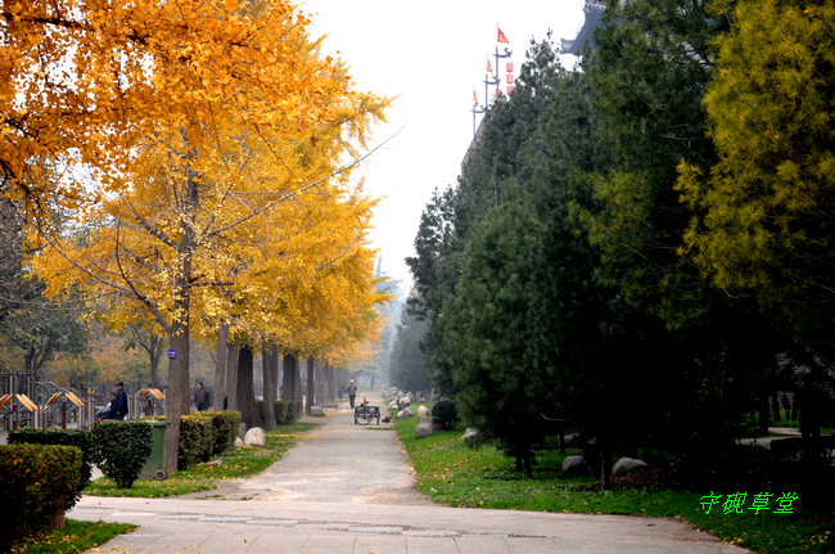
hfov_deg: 23.4
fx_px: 2014
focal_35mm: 87
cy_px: 277
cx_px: 418
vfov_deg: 15.6
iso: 180
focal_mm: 58
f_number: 5
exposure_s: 1/200
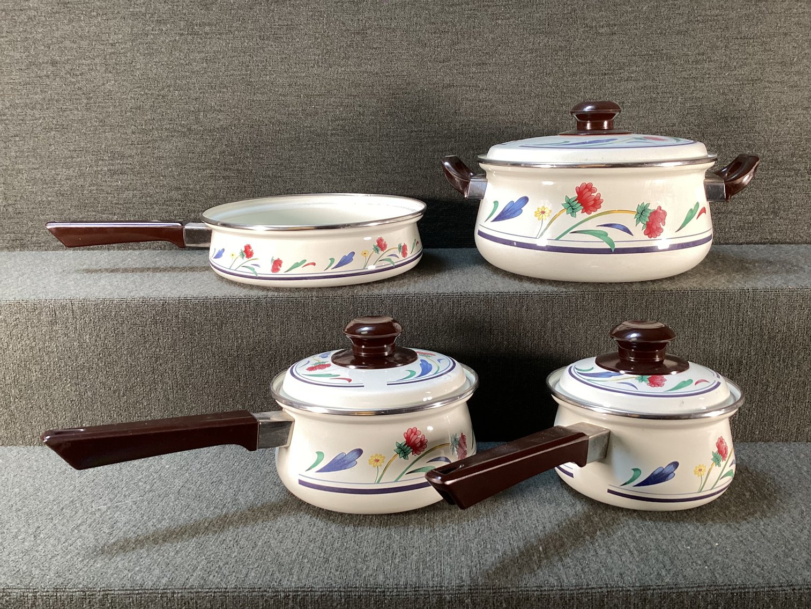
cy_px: 304
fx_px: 726
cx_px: 406
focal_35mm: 31
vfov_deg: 45.4
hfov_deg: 58.3
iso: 80
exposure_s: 1/50
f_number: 2.4
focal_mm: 3.3
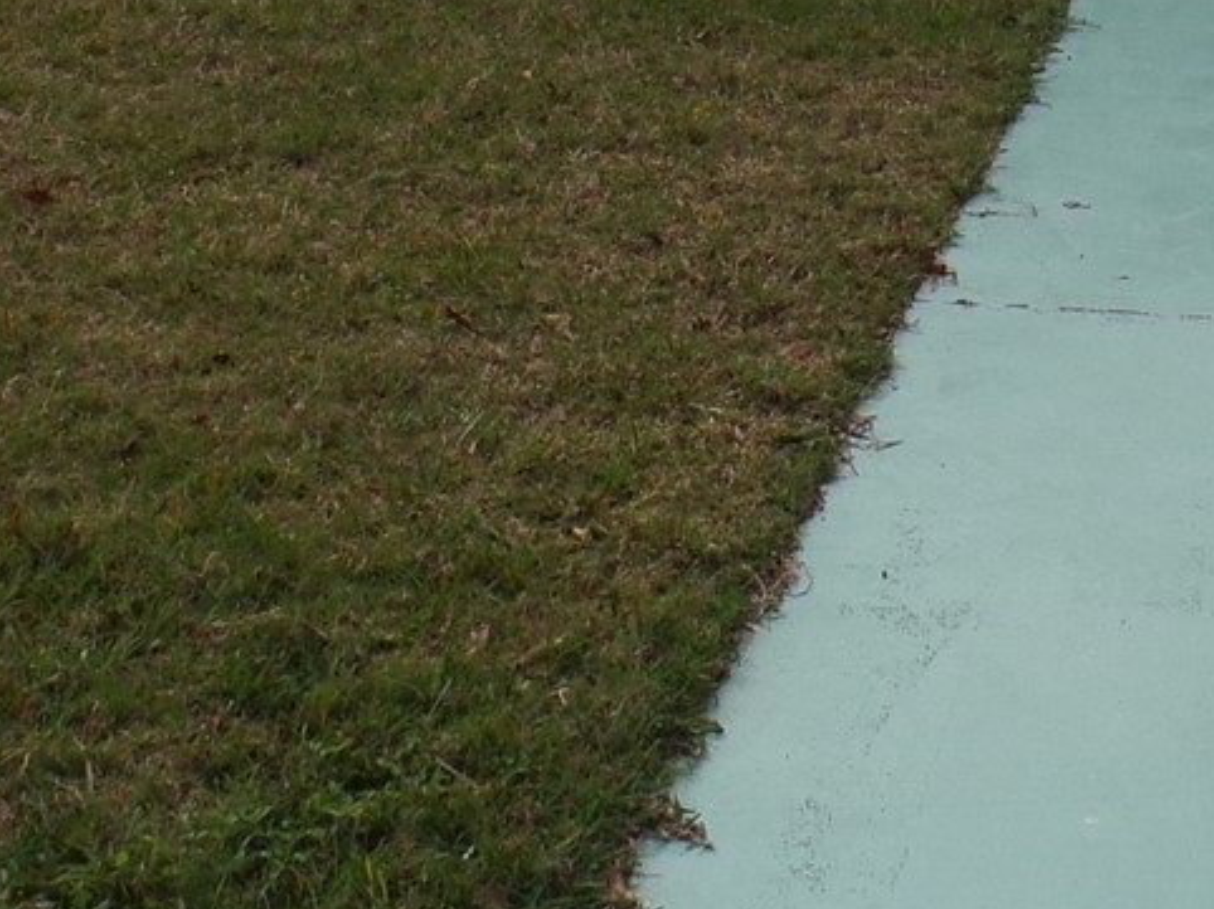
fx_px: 3260
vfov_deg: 14.6
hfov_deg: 20.9
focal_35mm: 93
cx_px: 897
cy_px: -511
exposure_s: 1/550
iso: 80
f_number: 6
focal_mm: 5
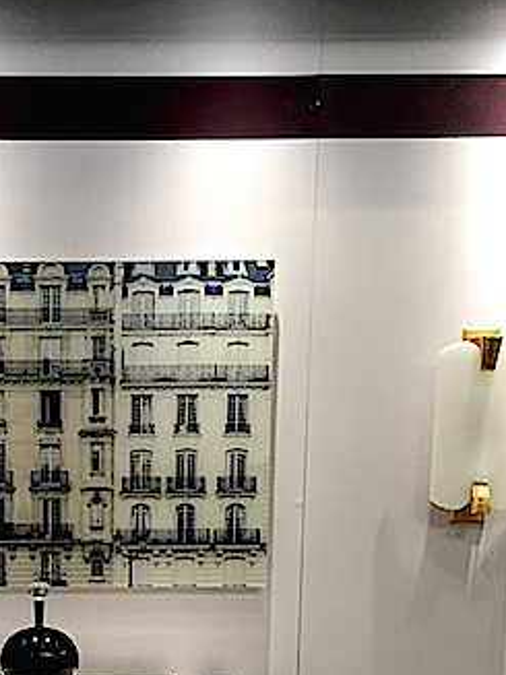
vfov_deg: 25.8
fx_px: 1385
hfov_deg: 20.3
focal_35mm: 71
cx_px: 56
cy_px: 700
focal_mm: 4.15
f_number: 2.2
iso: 64
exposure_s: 1/30
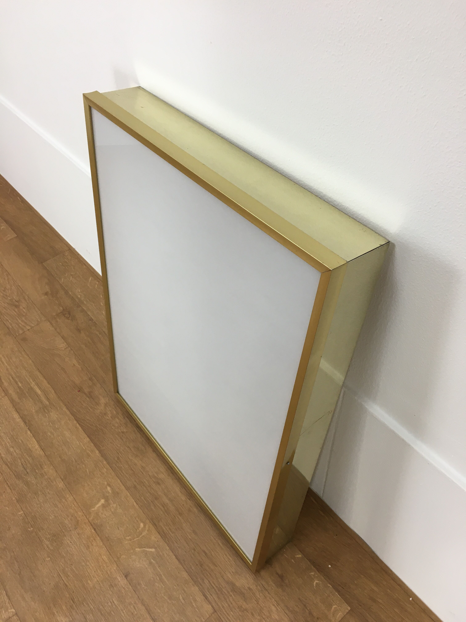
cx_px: 233
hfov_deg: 48.2
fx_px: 521
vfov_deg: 61.7
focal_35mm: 29
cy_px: 311
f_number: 2.2
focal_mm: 4.15
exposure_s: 1/33
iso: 32
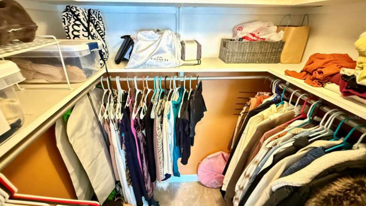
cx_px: 179
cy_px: 117
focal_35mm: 16
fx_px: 155
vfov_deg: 66.8
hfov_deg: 99.4
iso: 2000
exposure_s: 1/30
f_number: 2.2
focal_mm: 2.22
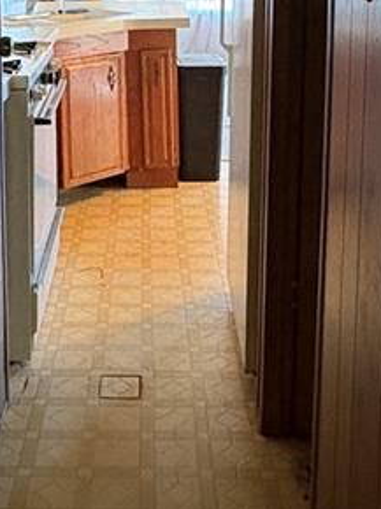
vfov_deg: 31.3
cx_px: 140
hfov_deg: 25.1
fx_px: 852
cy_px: 28
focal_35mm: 58
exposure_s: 1/40
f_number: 2.2
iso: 640
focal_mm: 2.22
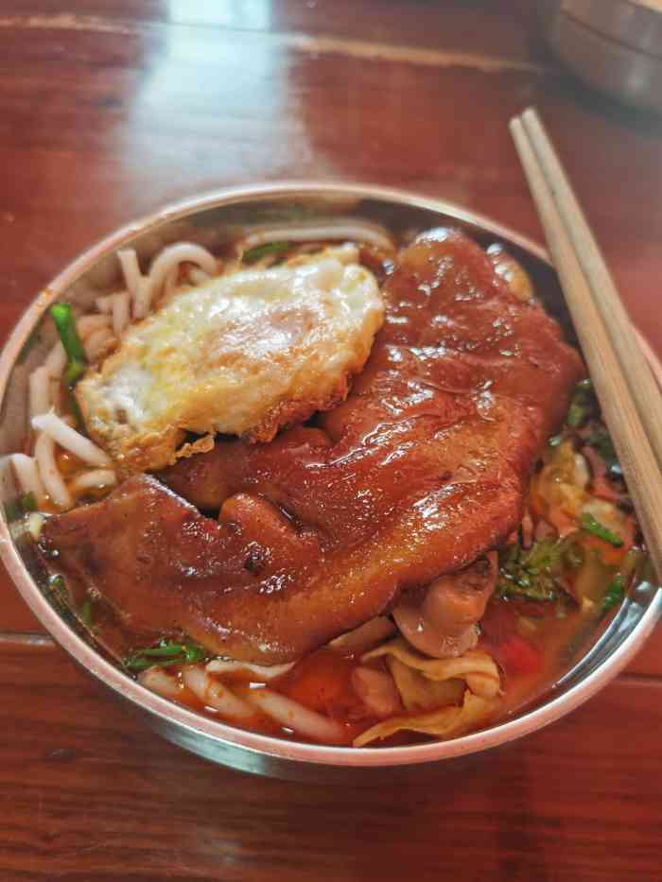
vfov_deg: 65.3
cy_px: 441
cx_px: 331
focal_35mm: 27
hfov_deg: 51.4
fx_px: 688
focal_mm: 5.56
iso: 64
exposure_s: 1/100
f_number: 1.6
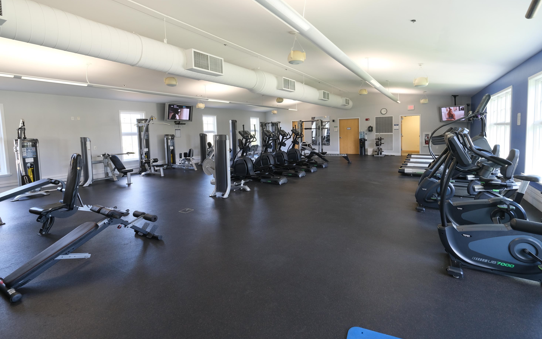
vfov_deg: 71.1
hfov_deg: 97.8
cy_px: 155
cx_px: 278
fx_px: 236
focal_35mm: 16
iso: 320
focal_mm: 10
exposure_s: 1/28
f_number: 4
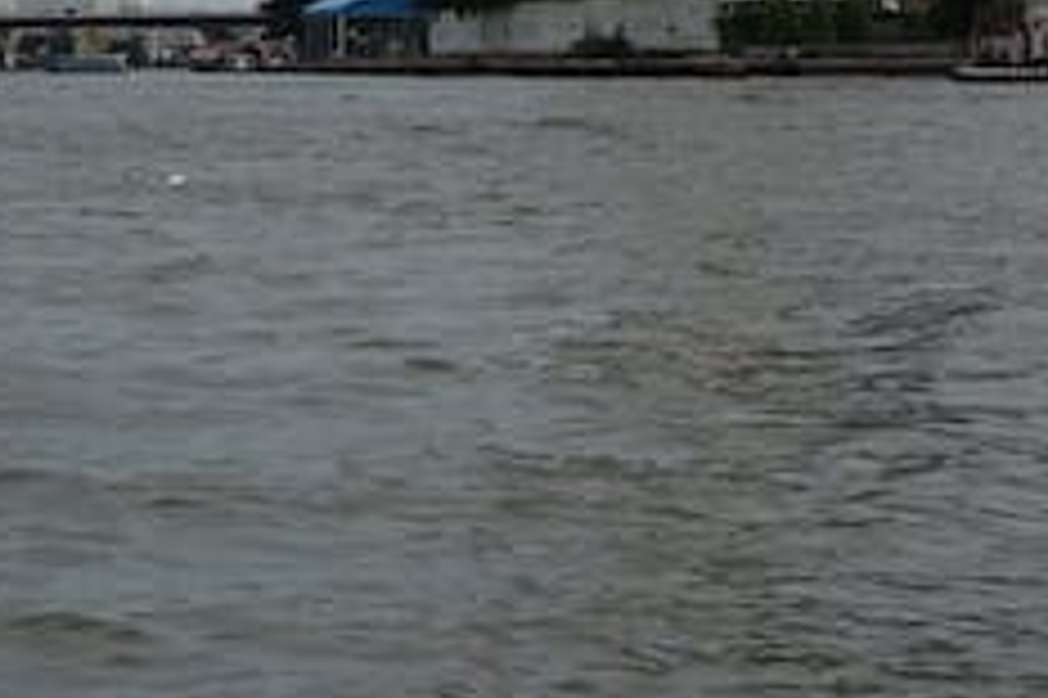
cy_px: -471
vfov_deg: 8.4
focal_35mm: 158
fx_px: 4596
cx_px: -27
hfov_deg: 12.8
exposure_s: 1/125
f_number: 5.6
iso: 125
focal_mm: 16.84
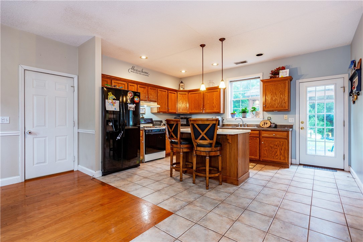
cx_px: 182
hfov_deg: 93.3
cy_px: 121
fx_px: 171
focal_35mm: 17
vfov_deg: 70.4
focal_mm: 17
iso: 100
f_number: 6.3
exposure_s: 1/2
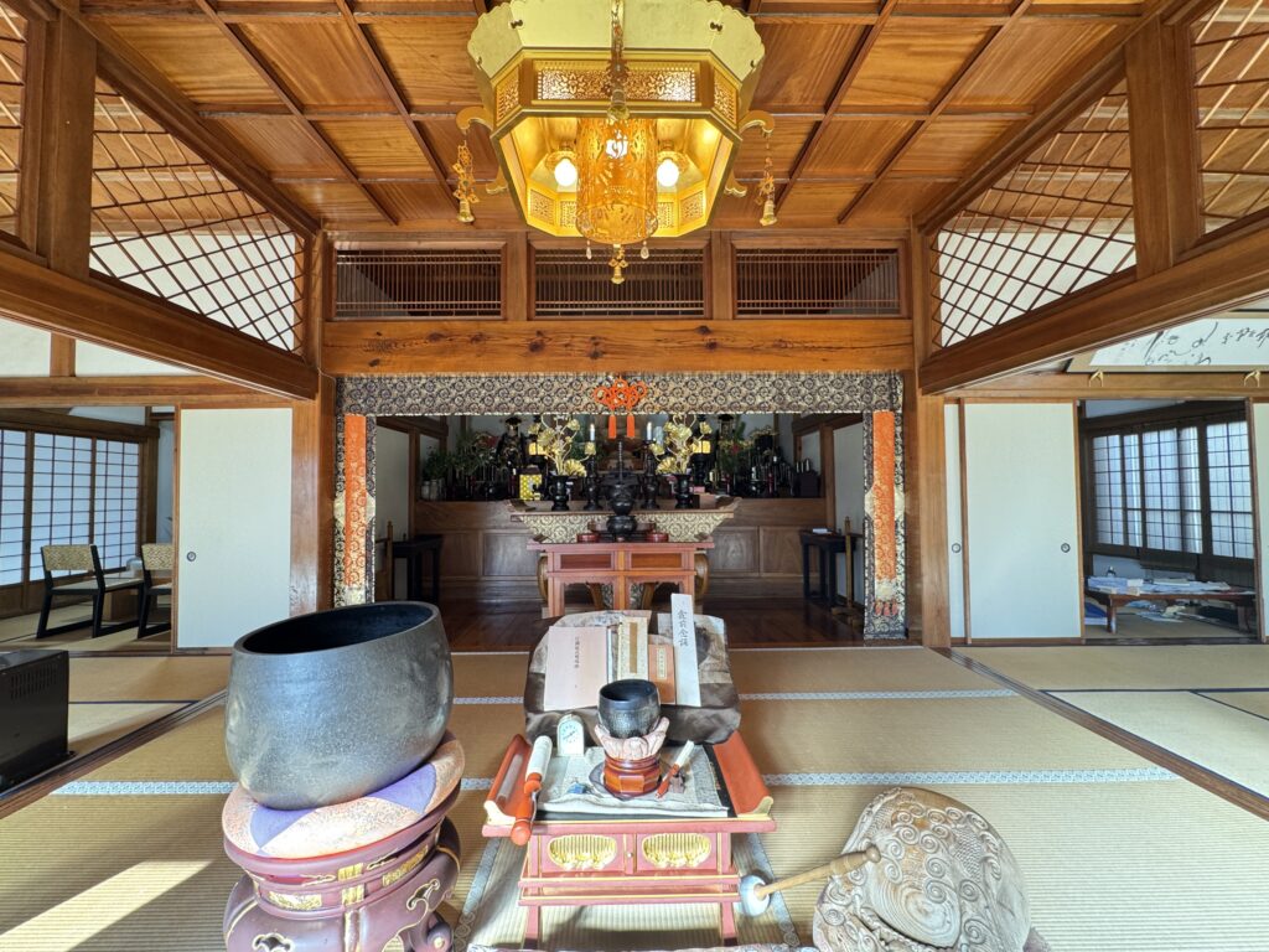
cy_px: 476
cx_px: 634
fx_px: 513
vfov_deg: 85.7
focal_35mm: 14
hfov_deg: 102.1
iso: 200
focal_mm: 2.22
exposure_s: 1/50
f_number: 2.2
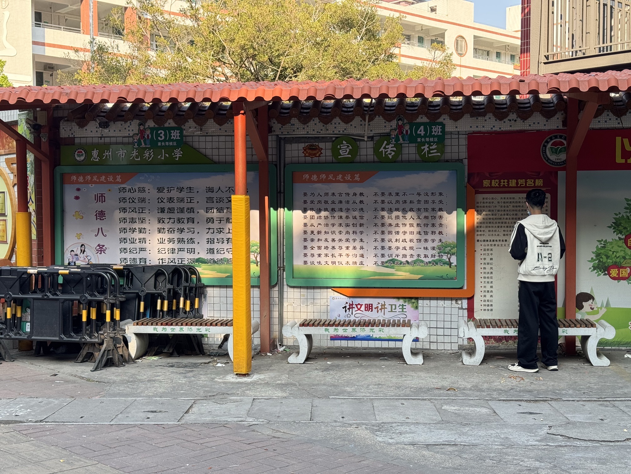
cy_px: 237
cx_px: 316
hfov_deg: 39.7
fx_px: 875
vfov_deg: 30.3
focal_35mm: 48
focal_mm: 6.76
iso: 64
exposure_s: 1/390
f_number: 1.78
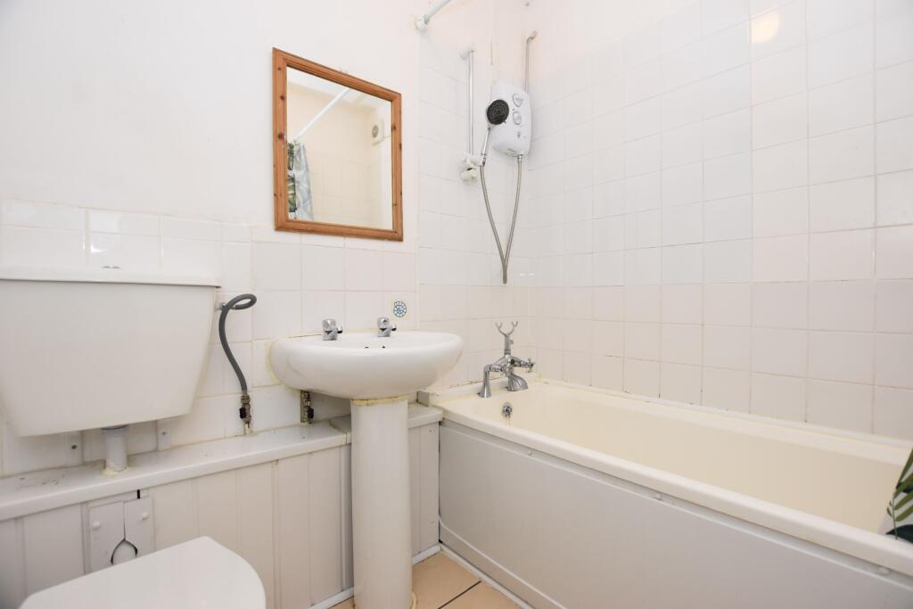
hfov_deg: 100.4
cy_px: 304
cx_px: 456
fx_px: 380
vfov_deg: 77.3
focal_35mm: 15
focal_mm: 10
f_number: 4.5
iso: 800
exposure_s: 1/160
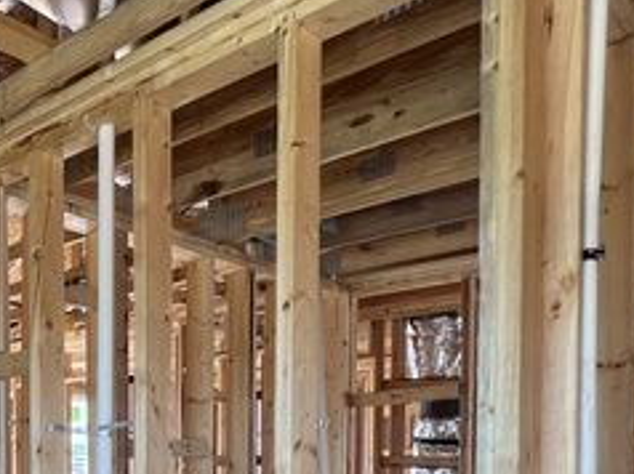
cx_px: -99
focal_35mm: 35
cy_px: 474
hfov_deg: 40.1
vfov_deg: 36.5
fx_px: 640
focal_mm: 1.57
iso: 125
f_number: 1.8
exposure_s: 1/99
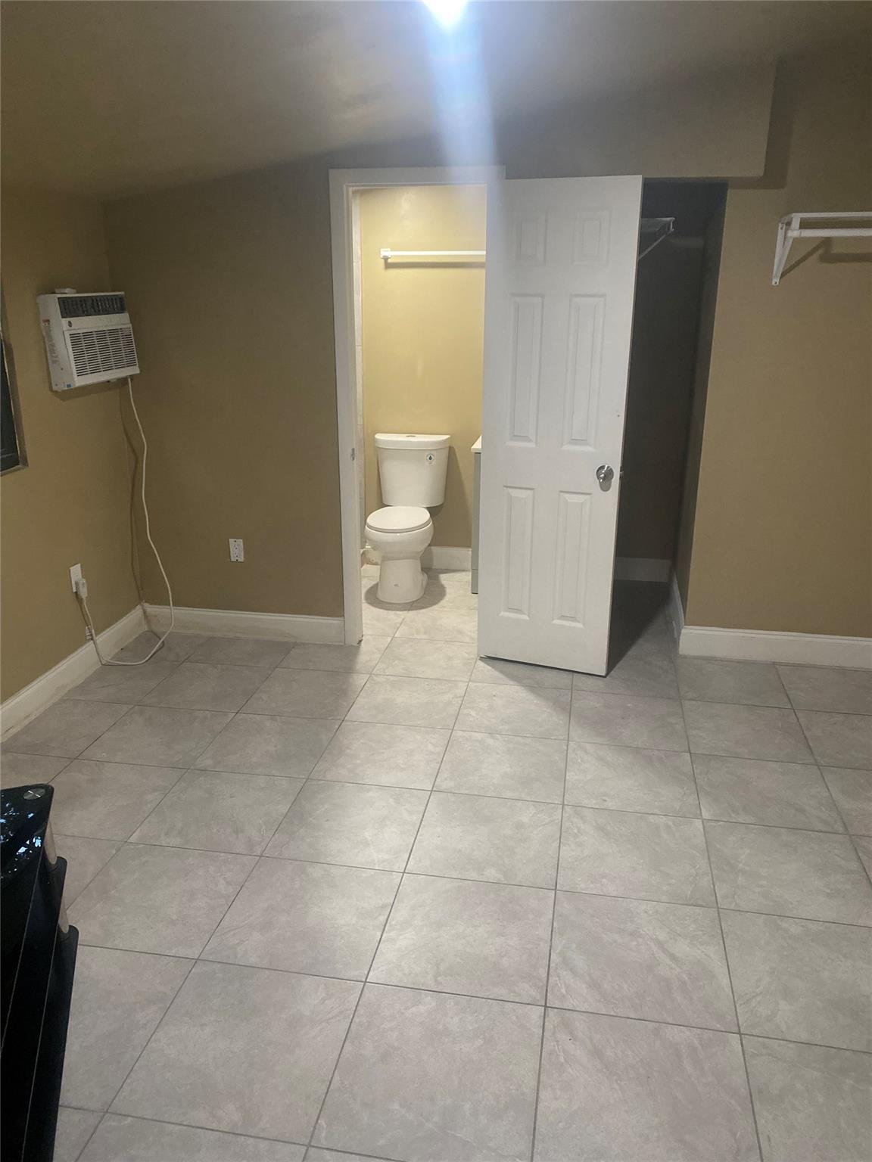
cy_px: 581
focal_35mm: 26
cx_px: 436
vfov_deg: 67.3
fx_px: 873
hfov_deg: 53.1
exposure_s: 1/60
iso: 320
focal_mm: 4.25
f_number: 1.8
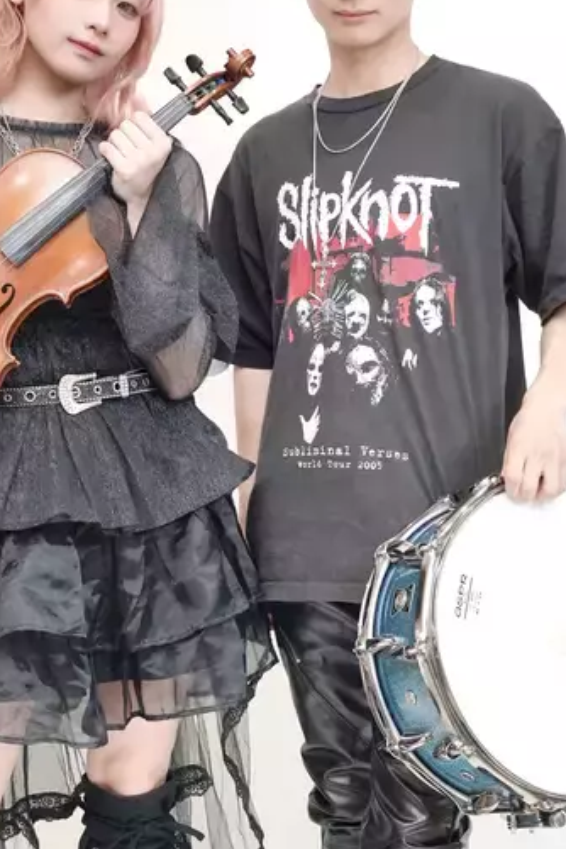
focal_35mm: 70
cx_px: 222
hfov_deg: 19.4
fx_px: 1651
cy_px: 527
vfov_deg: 28.7
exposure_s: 1/80
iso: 2000
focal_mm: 39
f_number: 8
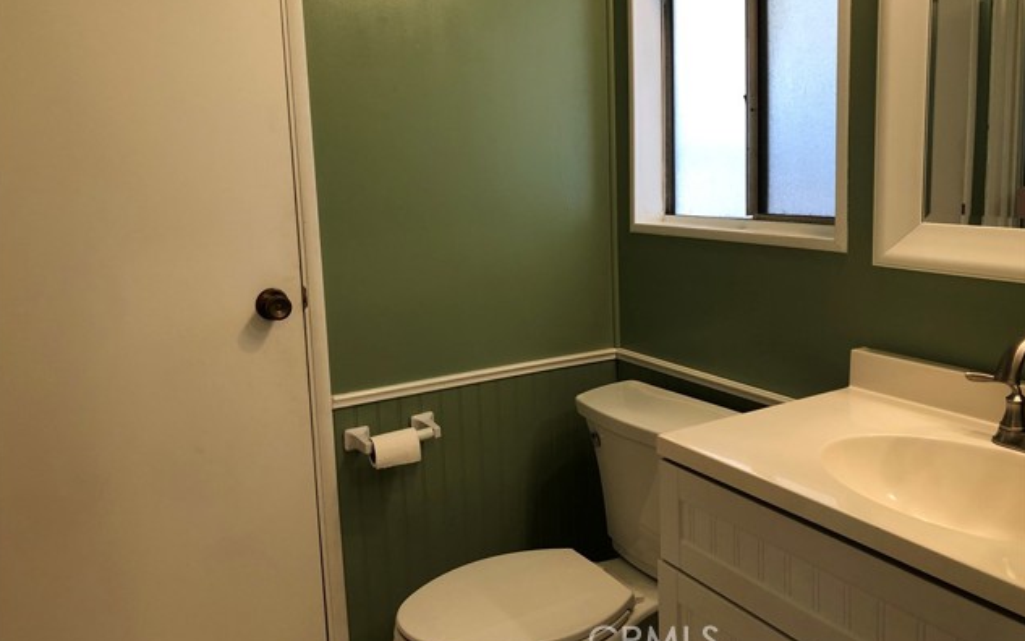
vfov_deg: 41.8
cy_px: 275
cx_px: 510
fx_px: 838
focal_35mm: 30
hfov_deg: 62.9
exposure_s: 1/40
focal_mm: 3.99
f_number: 1.8
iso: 25
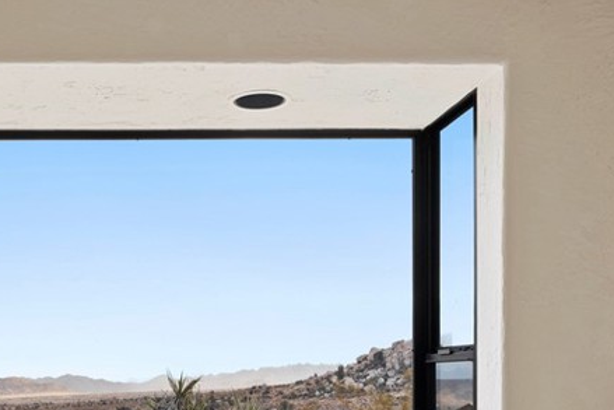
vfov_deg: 23.4
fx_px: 955
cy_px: 387
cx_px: 115
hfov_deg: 34.4
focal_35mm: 56
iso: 400
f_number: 6.3
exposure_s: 1/20
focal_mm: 24
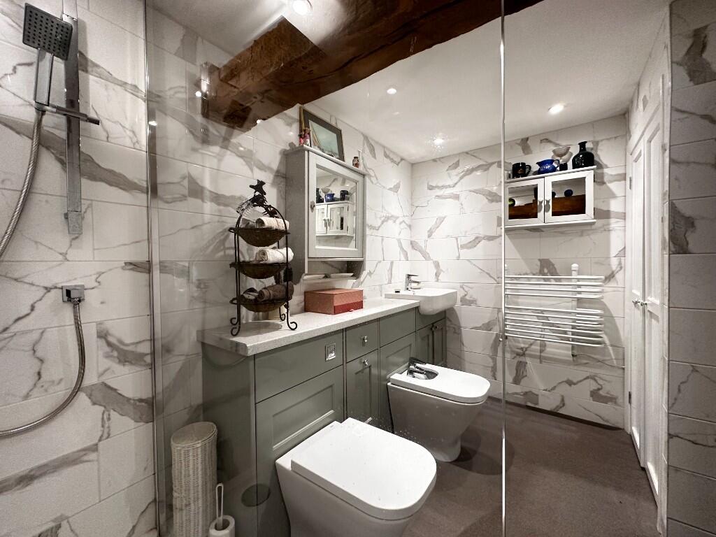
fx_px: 290
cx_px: 358
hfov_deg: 102.1
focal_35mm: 14
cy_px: 268
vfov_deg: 85.7
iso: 250
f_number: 2.2
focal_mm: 2.22
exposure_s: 1/50
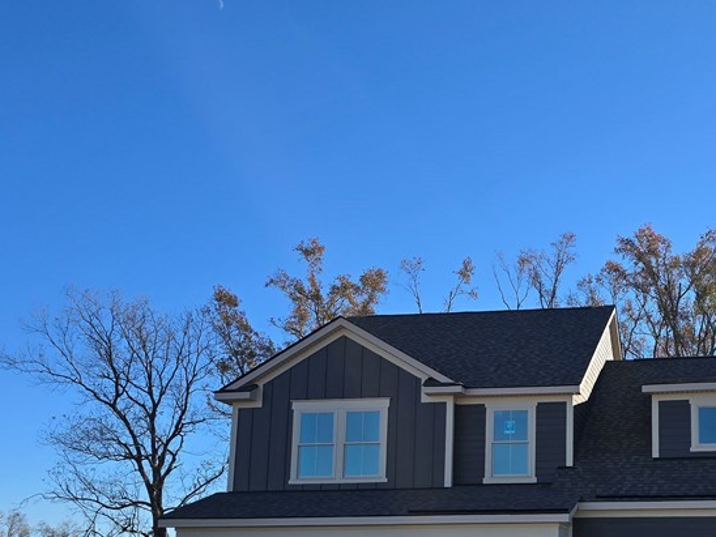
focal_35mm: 43
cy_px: 451
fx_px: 889
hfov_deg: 41.8
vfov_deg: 32.4
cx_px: 579
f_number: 1.7
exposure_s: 1/626
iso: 12
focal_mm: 6.3
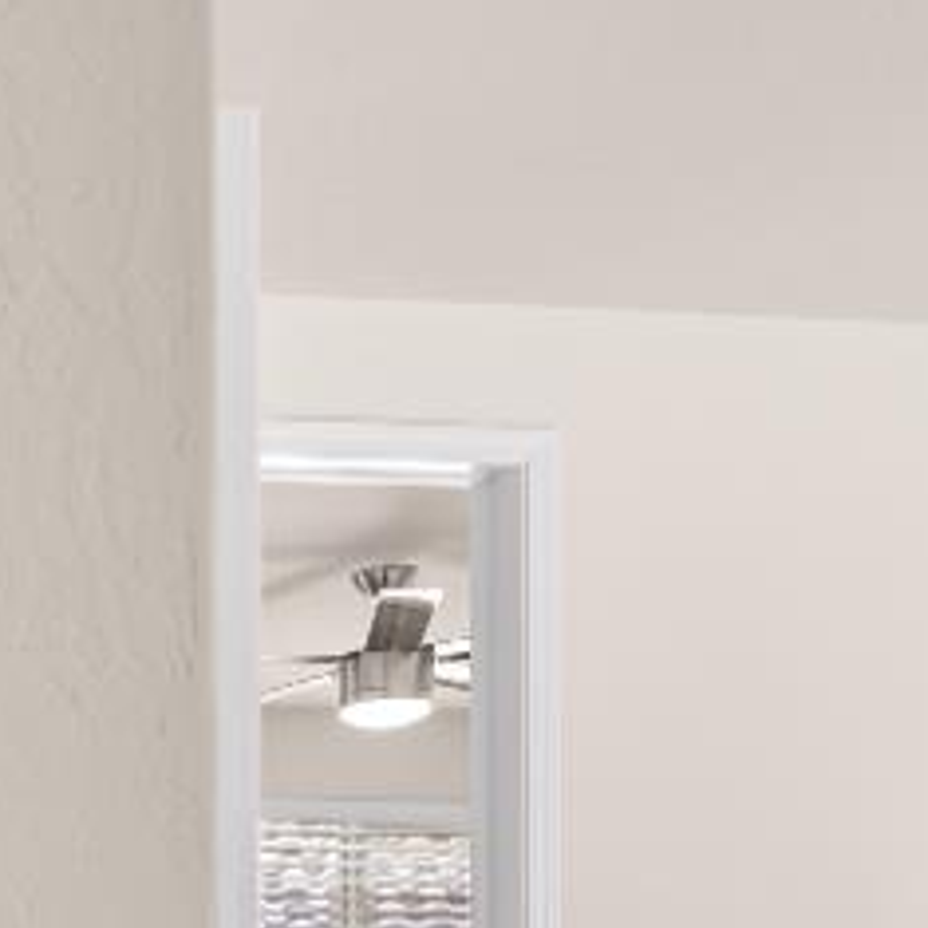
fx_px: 2305
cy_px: 1200
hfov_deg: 16.4
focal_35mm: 76
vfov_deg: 20.8
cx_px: -1011
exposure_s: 1/4
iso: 250
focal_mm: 14
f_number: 9
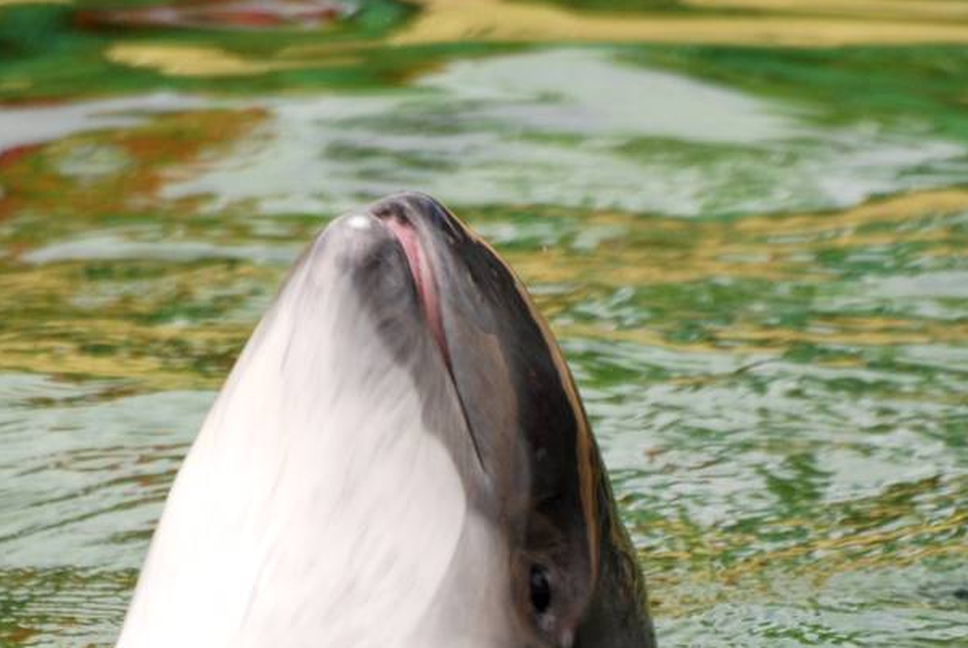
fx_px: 32198
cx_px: 407
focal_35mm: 1196
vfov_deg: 1.2
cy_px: 564
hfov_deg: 1.7
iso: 220
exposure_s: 1/500
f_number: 5.6
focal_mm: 300
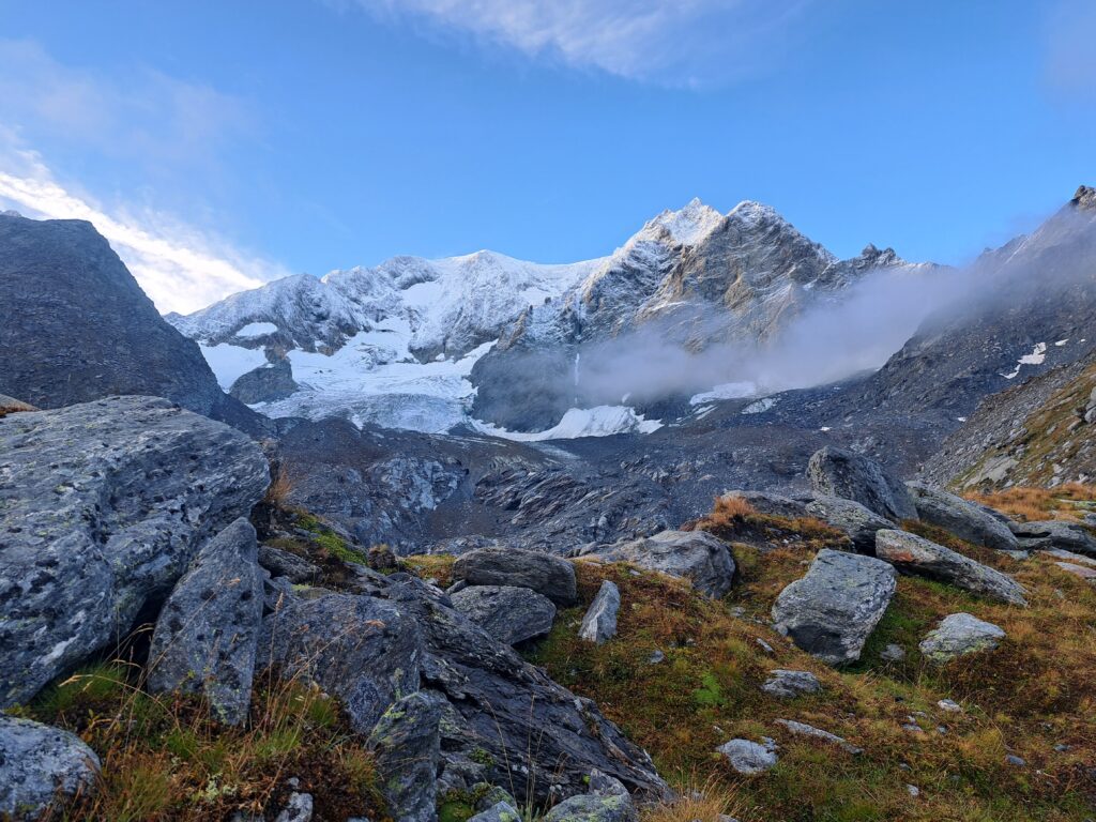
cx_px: 548
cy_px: 411
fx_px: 760
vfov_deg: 56.8
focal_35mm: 24
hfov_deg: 71.6
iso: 50
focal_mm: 5.23
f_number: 1.8
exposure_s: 1/158
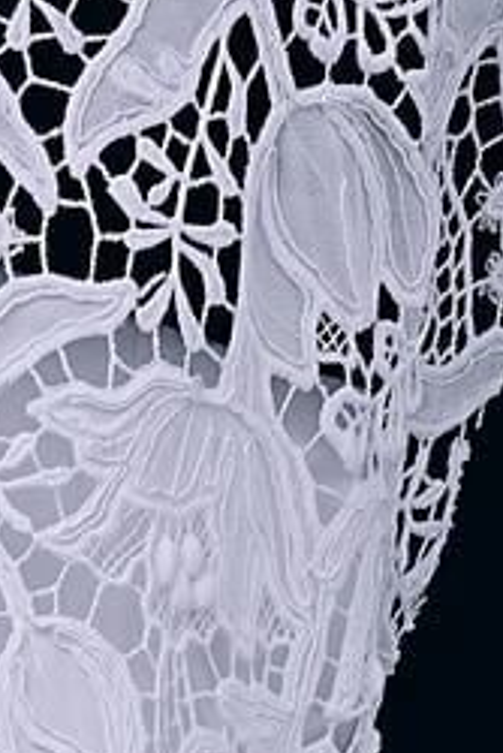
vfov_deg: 4.1
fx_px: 9962
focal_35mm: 476
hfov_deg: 2.9
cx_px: -380
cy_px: 2521
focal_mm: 68
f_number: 11
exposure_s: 1/125
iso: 100
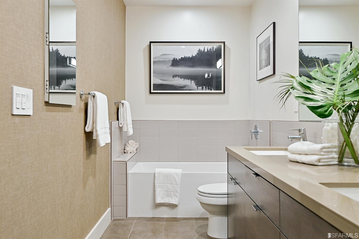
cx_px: 180
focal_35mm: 29
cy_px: 120
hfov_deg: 63.7
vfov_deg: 45.0
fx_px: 289
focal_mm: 19.5
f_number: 3.5
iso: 400
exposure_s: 1/50
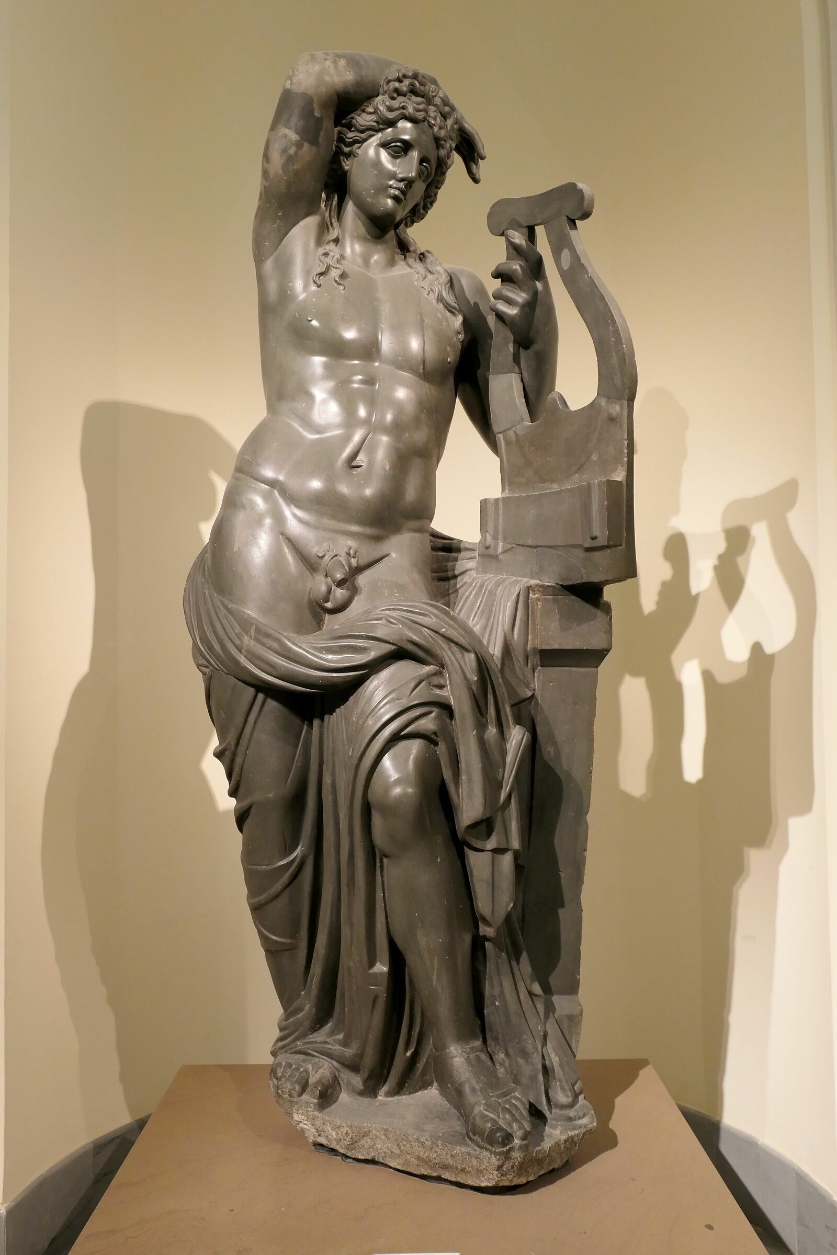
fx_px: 1046
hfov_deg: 43.6
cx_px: 418
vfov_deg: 61.9
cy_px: 628
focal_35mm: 30
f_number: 2.5
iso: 800
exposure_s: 1/80
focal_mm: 11
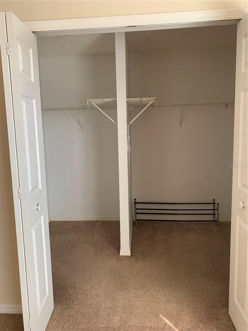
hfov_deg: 53.1
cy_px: 166
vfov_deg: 67.3
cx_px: 124
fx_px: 248
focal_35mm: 26
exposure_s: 1/121
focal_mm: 4.25
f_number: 1.8
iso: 64
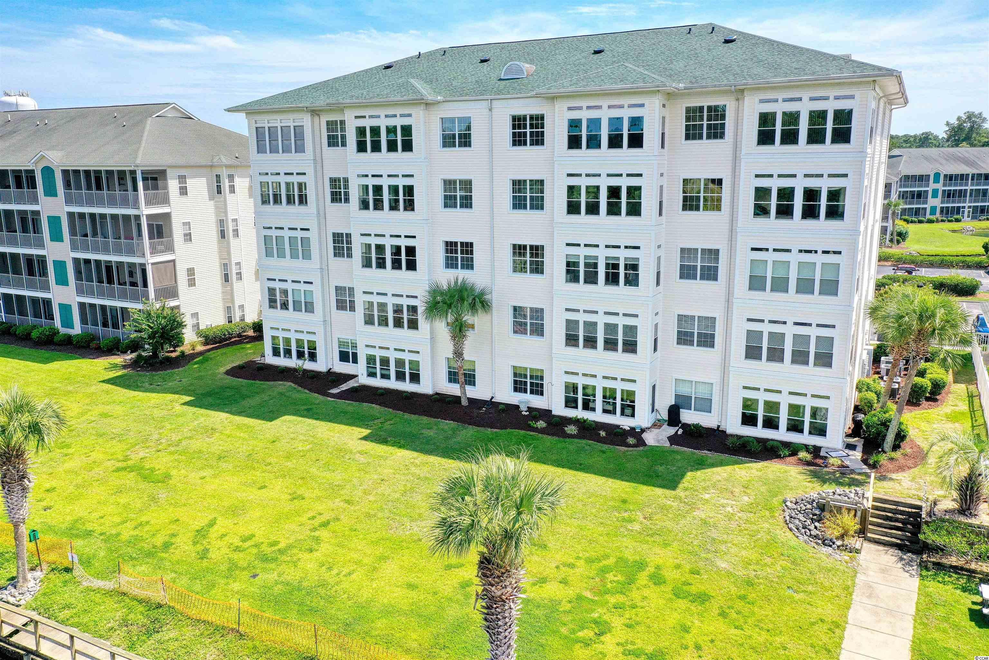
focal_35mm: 28
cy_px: 330
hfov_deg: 65.5
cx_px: 494
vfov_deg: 46.4
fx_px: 769
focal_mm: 10.3
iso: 100
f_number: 5.6
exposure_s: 1/400
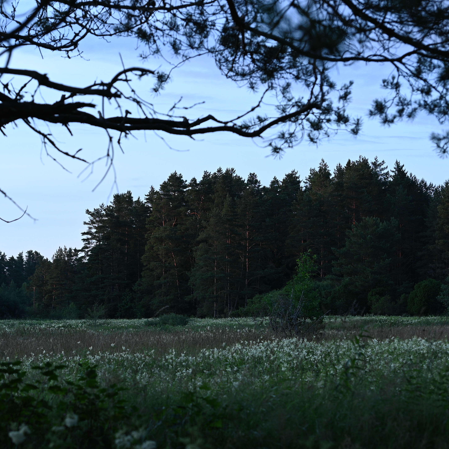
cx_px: 196
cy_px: 273
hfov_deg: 17.7
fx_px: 1438
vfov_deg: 17.7
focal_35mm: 98
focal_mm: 55
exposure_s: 1/100
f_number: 4
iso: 140
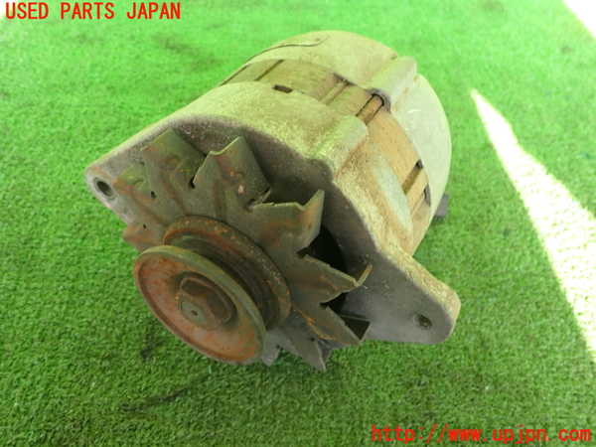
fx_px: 517
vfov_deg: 46.8
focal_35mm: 30
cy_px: 224
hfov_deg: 60.0
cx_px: 298
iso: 160
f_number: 2.3
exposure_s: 1/60
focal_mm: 5.4
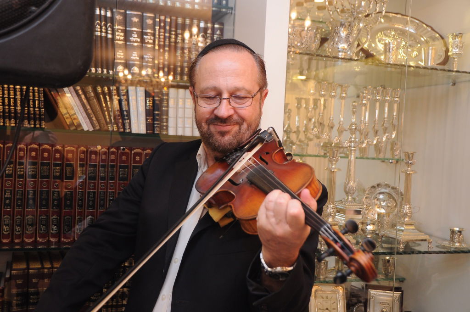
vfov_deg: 32.9
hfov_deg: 48.0
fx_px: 528
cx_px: 235
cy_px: 156
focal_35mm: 40
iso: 640
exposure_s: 1/60
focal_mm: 27
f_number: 4
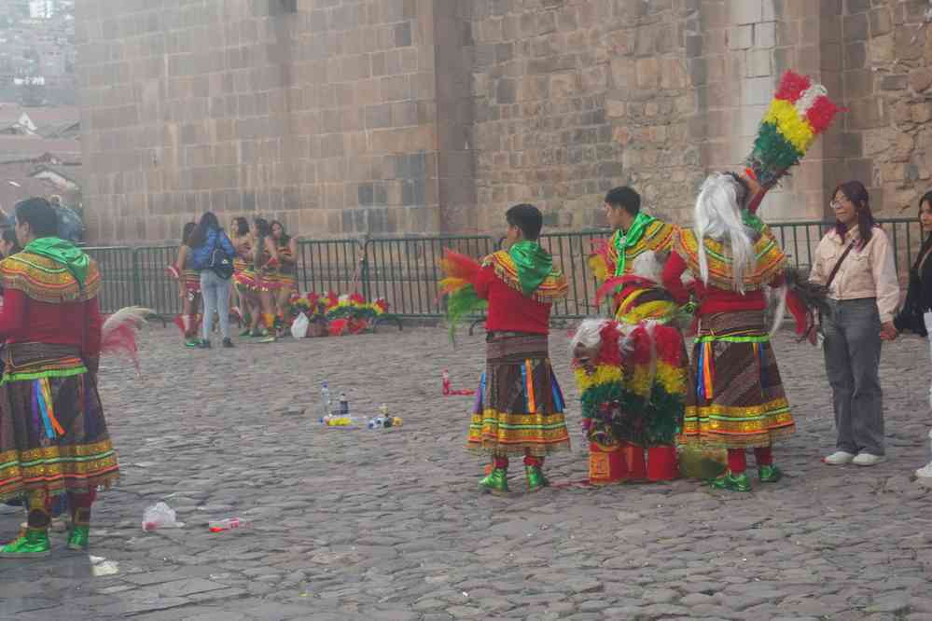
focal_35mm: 82
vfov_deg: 16.6
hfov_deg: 24.6
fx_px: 2136
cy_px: 310
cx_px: 466
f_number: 9
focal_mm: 55
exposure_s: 1/100
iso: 1600
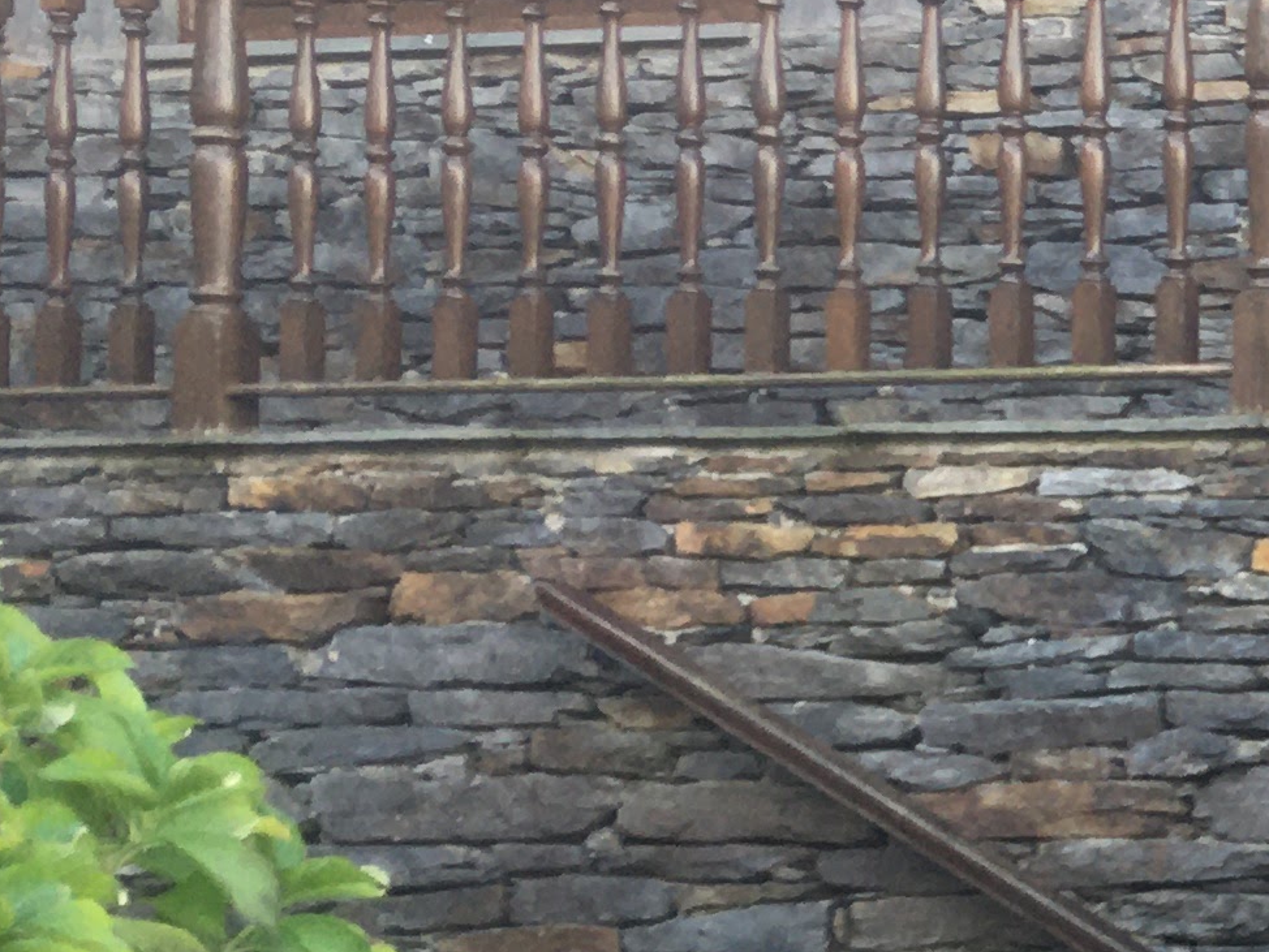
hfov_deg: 13.9
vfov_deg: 12.3
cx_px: 2521
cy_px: 590
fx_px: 4400
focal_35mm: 120
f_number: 2.2
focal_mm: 4.15
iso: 40
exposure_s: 1/100
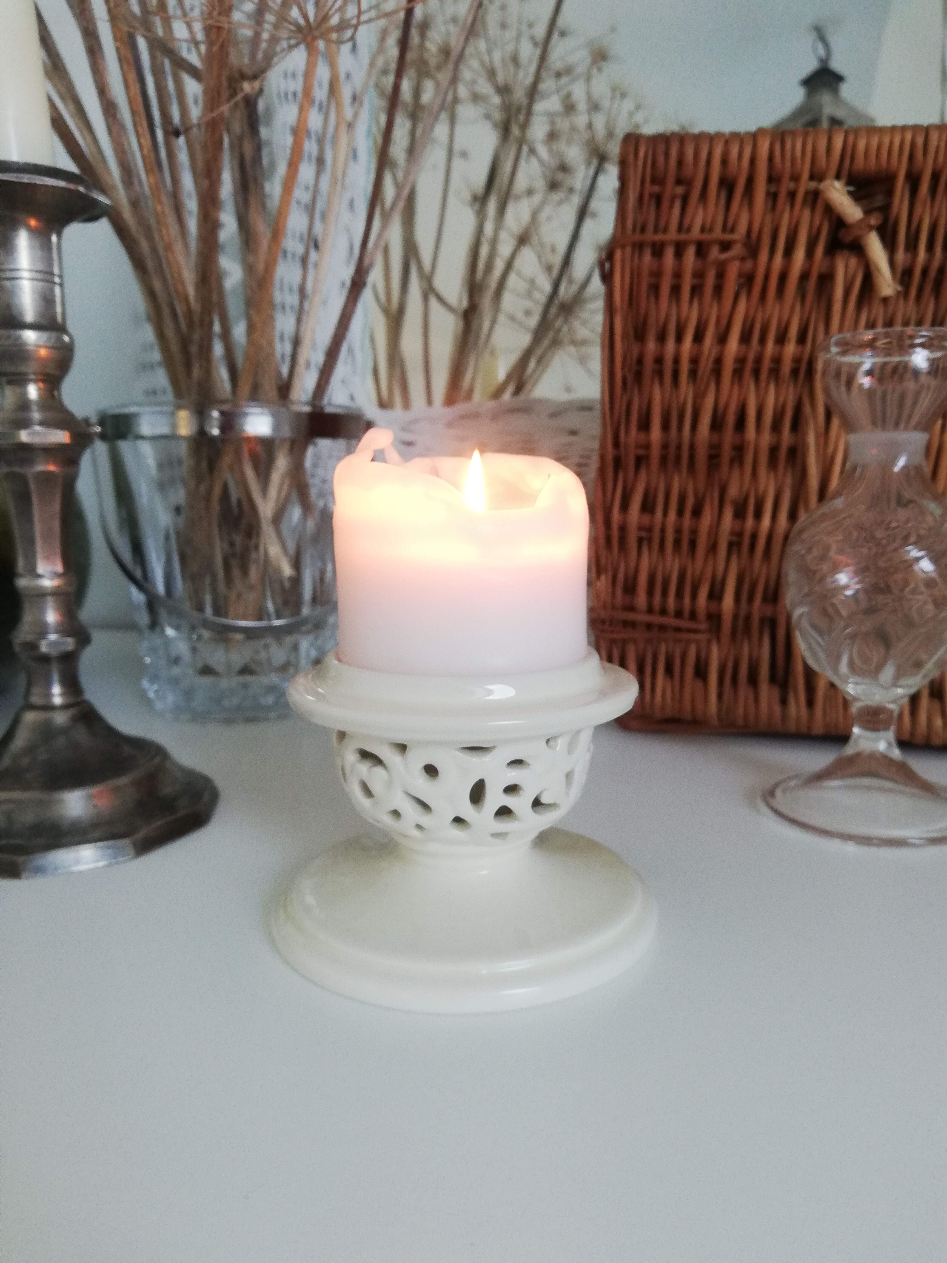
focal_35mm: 26
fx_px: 948
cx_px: 474
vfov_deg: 67.3
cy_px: 632
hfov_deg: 53.1
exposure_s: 1/50
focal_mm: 3.81
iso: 160
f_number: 2.2
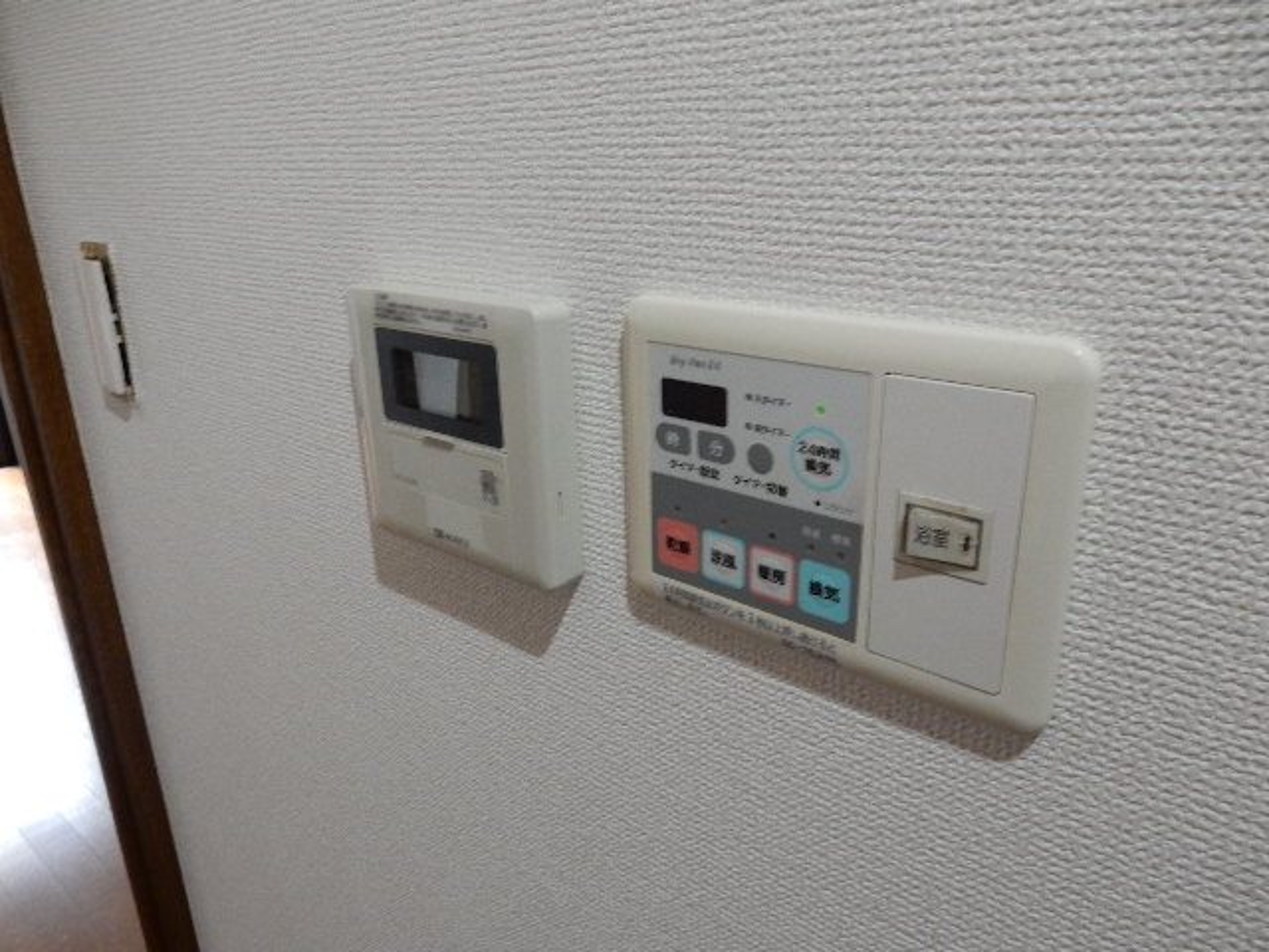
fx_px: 916
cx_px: 634
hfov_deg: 69.4
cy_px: 476
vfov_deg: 54.9
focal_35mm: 25
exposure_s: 1/13
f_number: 3.7
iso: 400
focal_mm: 4.5
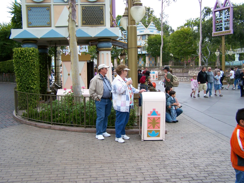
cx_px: 122
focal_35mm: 38
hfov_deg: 49.0
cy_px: 92
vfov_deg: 37.7
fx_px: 268
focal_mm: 6.3
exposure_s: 1/200
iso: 80
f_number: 2.8
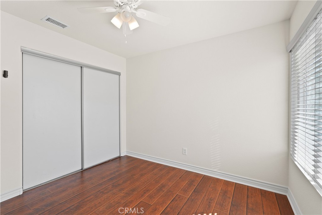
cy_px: 108
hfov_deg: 96.7
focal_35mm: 16
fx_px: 143
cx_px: 161
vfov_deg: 73.8
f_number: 5.6
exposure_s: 1/15
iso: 200
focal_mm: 16
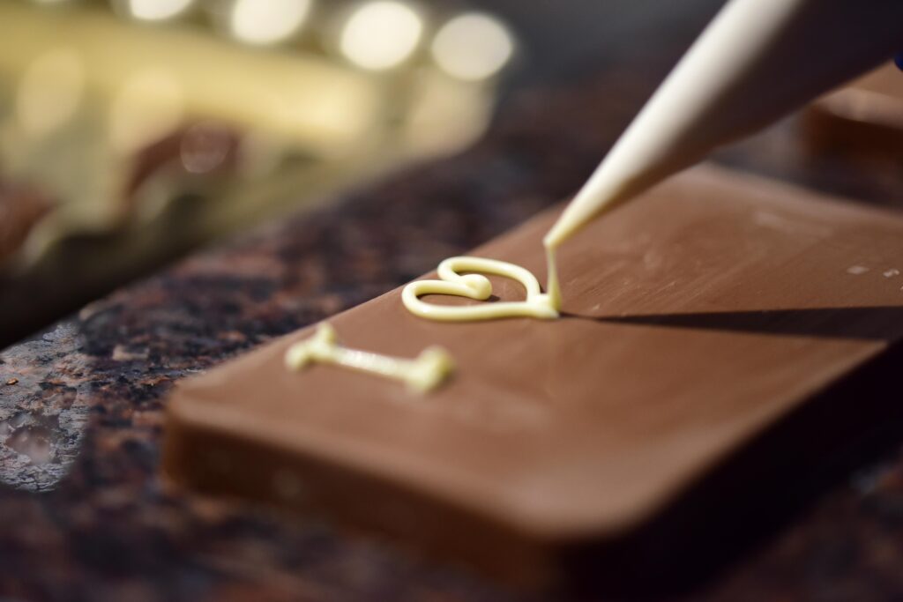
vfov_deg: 13.0
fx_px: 2634
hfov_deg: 19.5
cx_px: 452
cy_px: 301
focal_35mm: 105
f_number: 3.5
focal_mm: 105
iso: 2000
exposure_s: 1/125
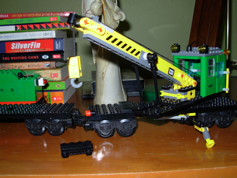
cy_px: 89
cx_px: 118
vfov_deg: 37.7
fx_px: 260
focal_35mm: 38
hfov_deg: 49.0
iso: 50
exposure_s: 1/32
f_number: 2.9
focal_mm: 6.3
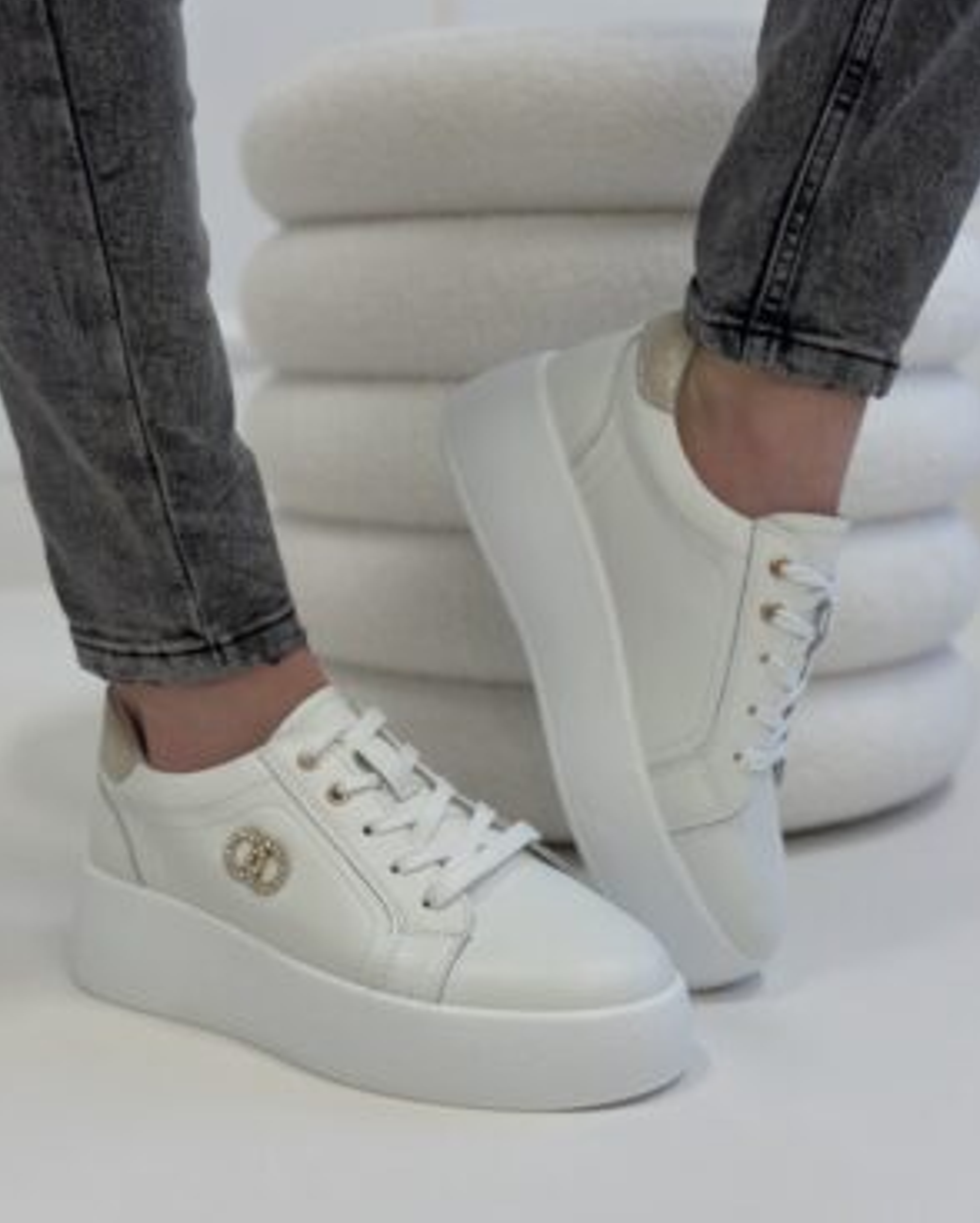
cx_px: 487
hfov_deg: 29.7
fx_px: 1847
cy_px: 587
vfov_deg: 36.6
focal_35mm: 51
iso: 80
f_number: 1.78
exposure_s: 1/100
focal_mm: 6.86
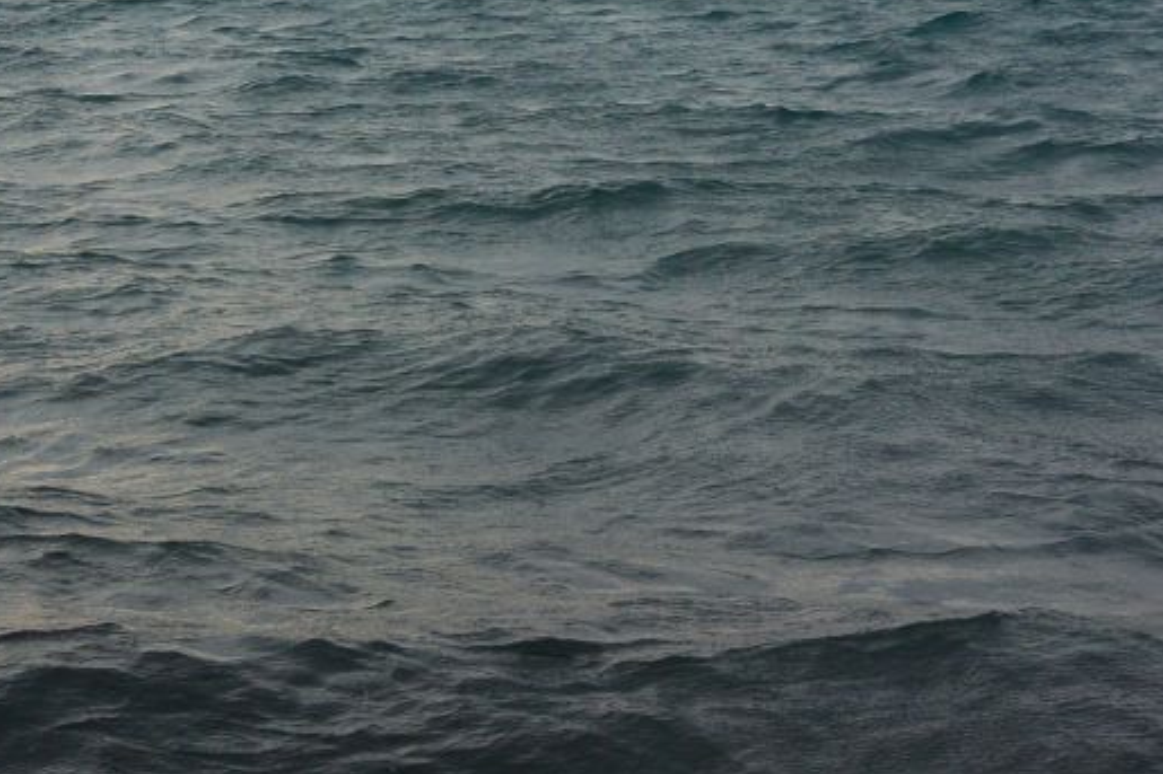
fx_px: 3132
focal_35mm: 97
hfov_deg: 21.0
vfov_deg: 13.7
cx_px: 440
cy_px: -118
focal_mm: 14.5
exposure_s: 1/640
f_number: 4.5
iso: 160
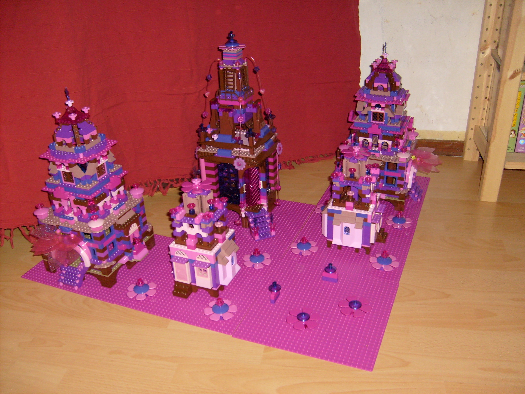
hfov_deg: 52.6
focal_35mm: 35
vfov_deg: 40.7
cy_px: 197
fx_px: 531
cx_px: 262
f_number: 2.8
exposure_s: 1/45
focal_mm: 5.8
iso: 100
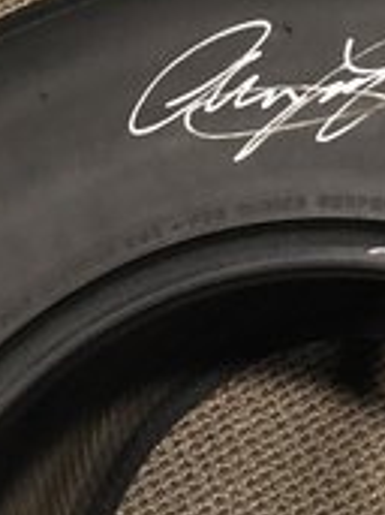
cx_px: 286
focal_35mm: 68
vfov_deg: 27.0
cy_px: -3
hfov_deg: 21.4
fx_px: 1010
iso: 640
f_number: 2.2
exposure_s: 1/15
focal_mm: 4.15
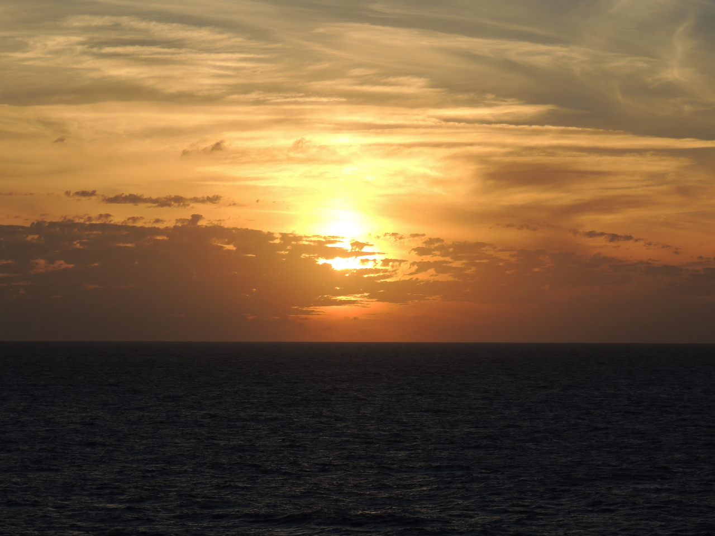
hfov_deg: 14.6
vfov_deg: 11.0
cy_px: 268
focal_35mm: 135
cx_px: 358
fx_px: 2788
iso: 100
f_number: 4.3
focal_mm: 24
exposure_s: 1/1000
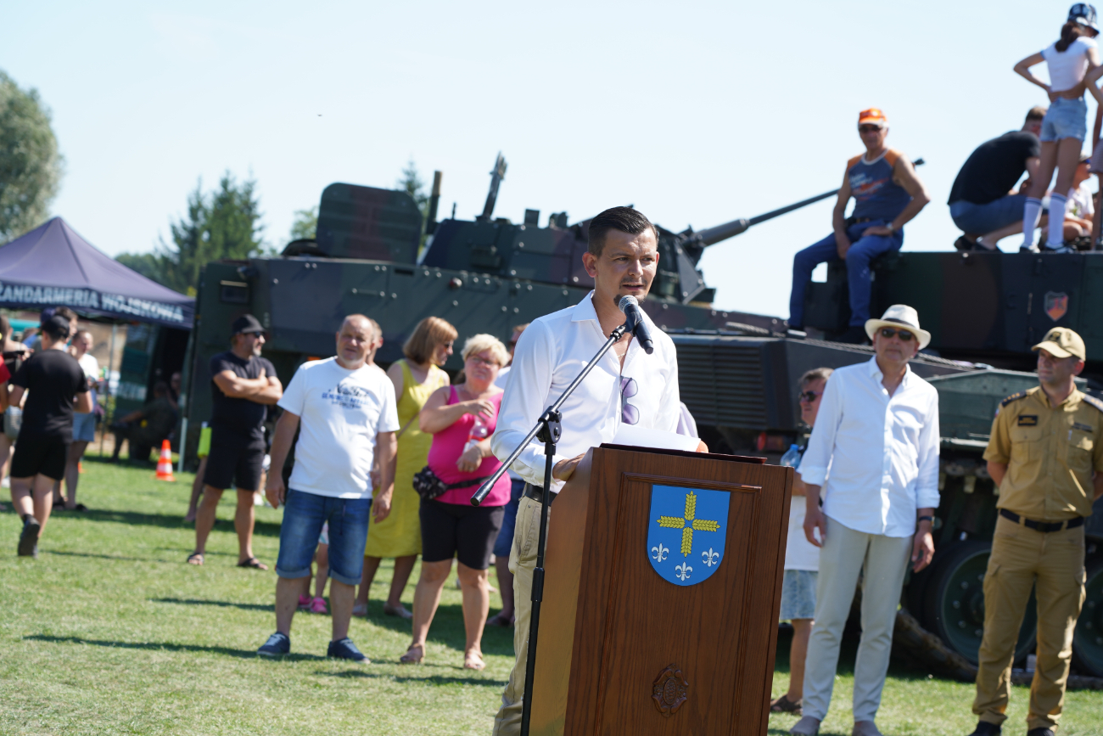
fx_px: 3217
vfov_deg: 13.0
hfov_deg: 19.5
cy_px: 368
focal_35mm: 105
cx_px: 552
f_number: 5.6
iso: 100
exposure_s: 1/250
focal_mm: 105
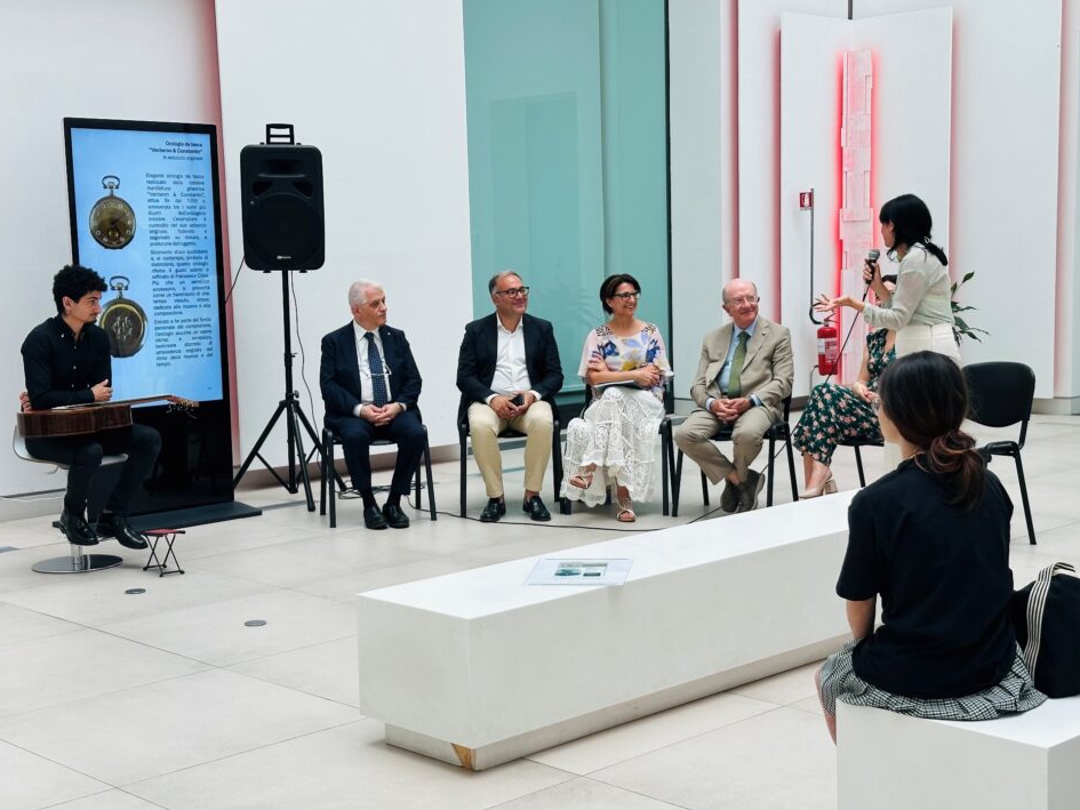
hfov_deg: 36.8
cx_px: 560
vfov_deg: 28.0
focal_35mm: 52
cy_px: 436
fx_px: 1623
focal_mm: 6.86
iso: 50
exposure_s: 1/187
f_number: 1.78
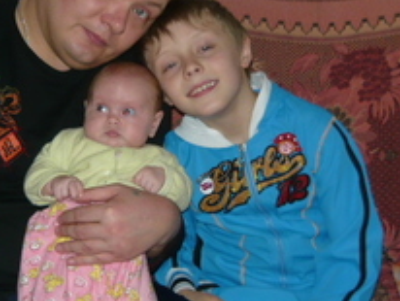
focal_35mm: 72
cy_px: 124
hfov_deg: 26.9
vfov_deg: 20.5
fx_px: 833
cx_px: 155
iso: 100
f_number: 2.8
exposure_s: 1/30
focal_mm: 5.5
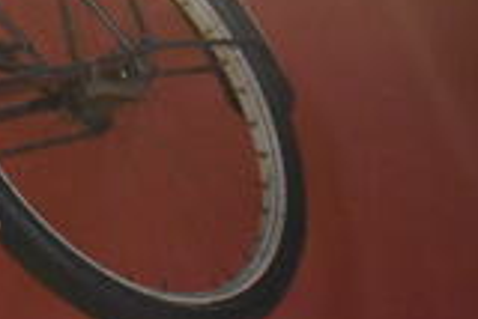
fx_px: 1674
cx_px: -403
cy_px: -149
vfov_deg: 10.6
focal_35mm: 126
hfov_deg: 14.2
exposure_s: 1/125
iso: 6400
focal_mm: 22
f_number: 3.8
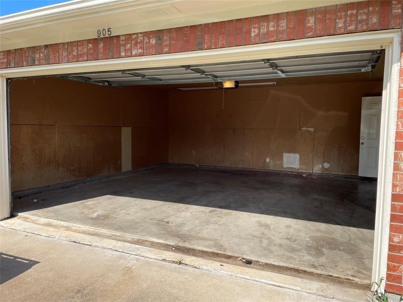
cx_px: 202
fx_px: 303
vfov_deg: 53.1
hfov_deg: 67.3
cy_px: 151
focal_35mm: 26
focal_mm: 4.2
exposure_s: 1/2257
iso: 32
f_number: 1.6
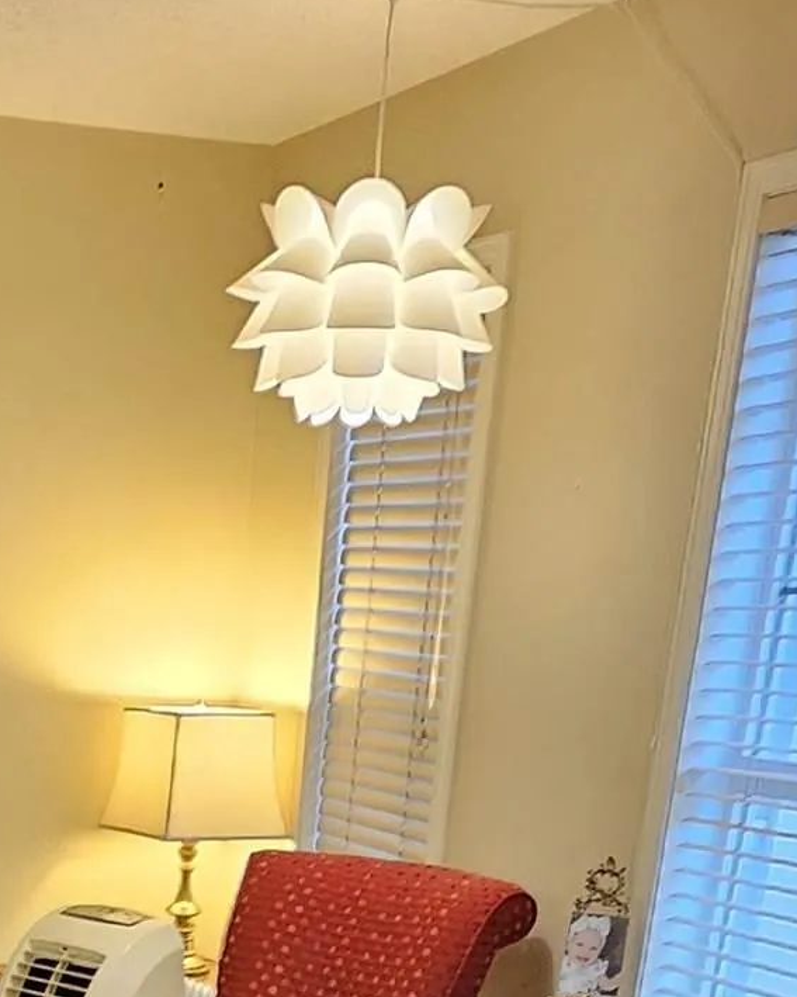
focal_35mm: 55
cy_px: 1295
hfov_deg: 26.3
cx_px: 13
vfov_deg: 28.2
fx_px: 1622
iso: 320
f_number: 2.2
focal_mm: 2.2
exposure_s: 1/60
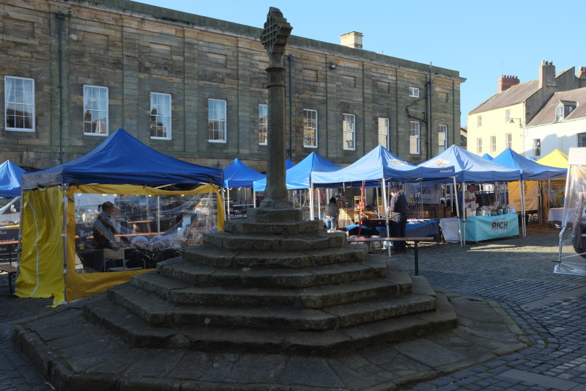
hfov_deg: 54.4
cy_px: 196
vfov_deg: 37.8
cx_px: 293
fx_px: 570
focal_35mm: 35
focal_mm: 23
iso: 800
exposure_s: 1/420
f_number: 7.1
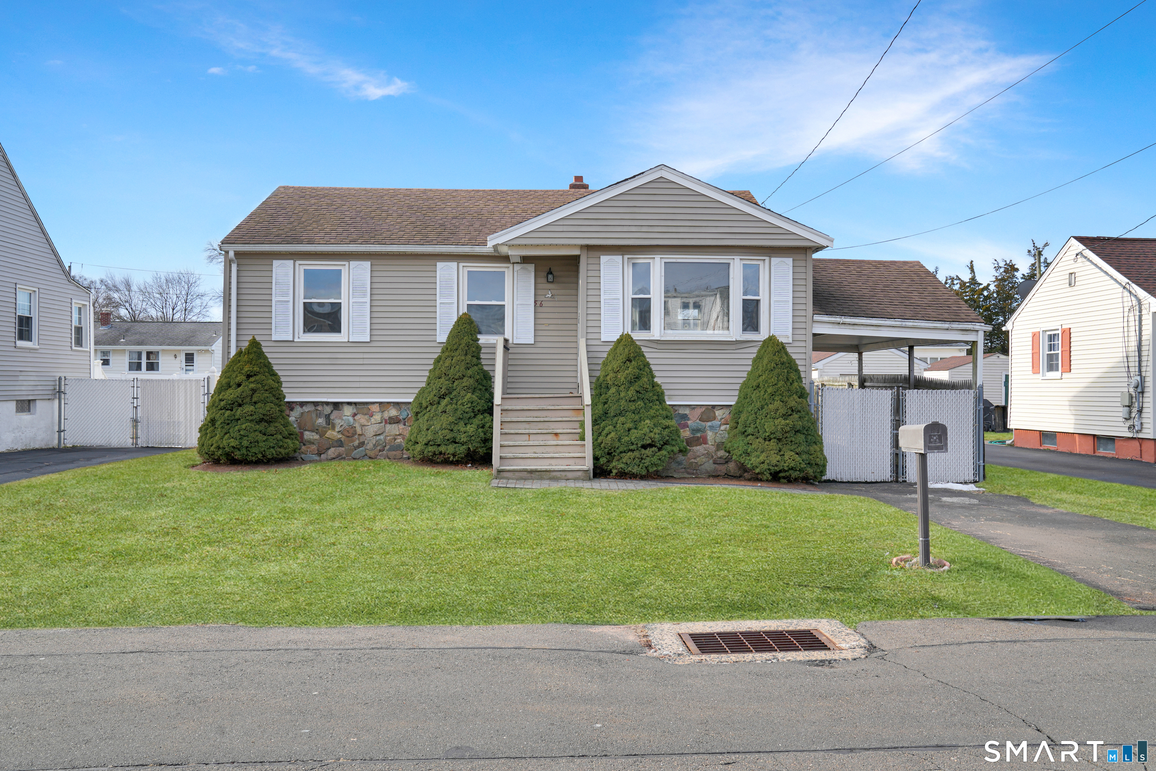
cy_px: 386
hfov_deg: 60.3
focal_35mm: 31
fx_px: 995
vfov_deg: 42.3
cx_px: 578
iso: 125
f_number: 9
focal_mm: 31
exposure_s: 1/100
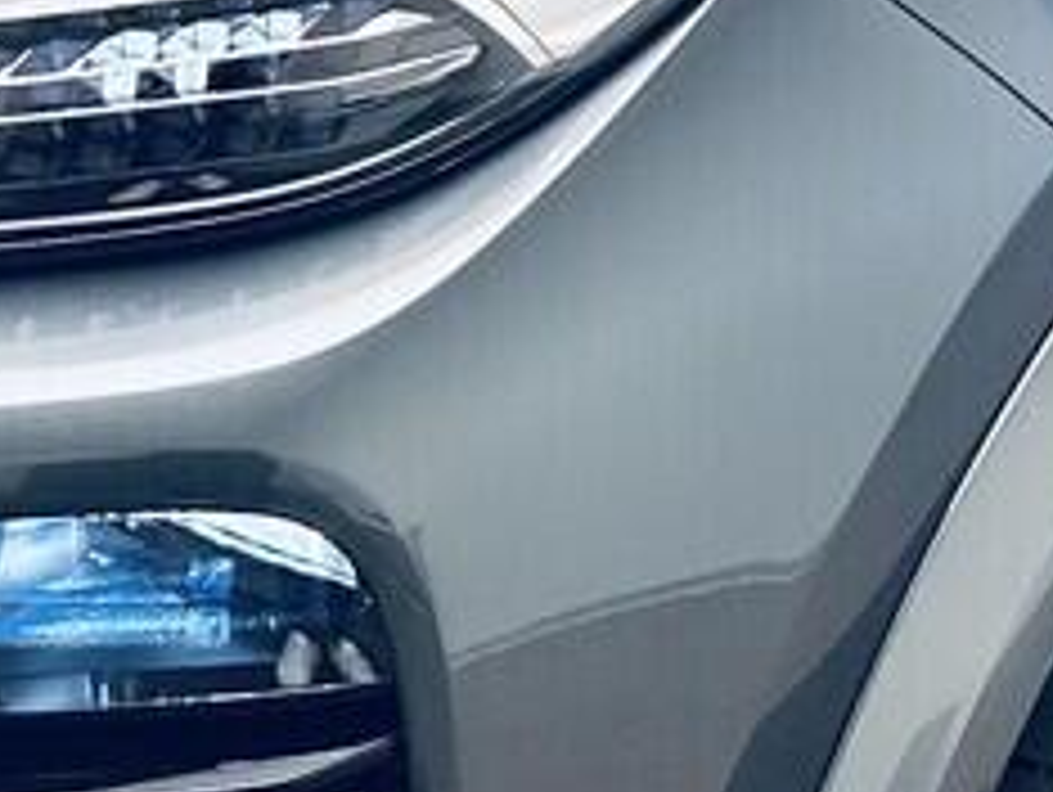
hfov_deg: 12.3
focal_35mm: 160
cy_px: -234
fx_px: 4872
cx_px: 612
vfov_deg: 9.1
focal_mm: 5.7
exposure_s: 1/149
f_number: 1.5
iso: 32
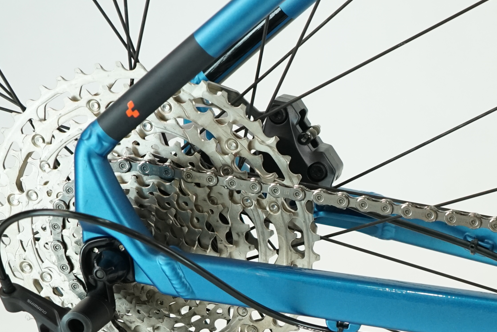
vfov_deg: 15.0
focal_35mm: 89
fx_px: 1229
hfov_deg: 21.2
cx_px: 604
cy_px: 354
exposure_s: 1/200
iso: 1600
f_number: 5.6
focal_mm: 33
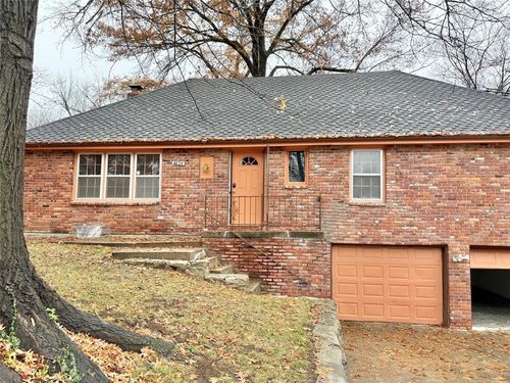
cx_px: 255
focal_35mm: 24
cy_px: 192
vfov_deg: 56.8
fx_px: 354
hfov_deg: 71.6
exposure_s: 1/279
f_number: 1.78
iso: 100
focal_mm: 6.76
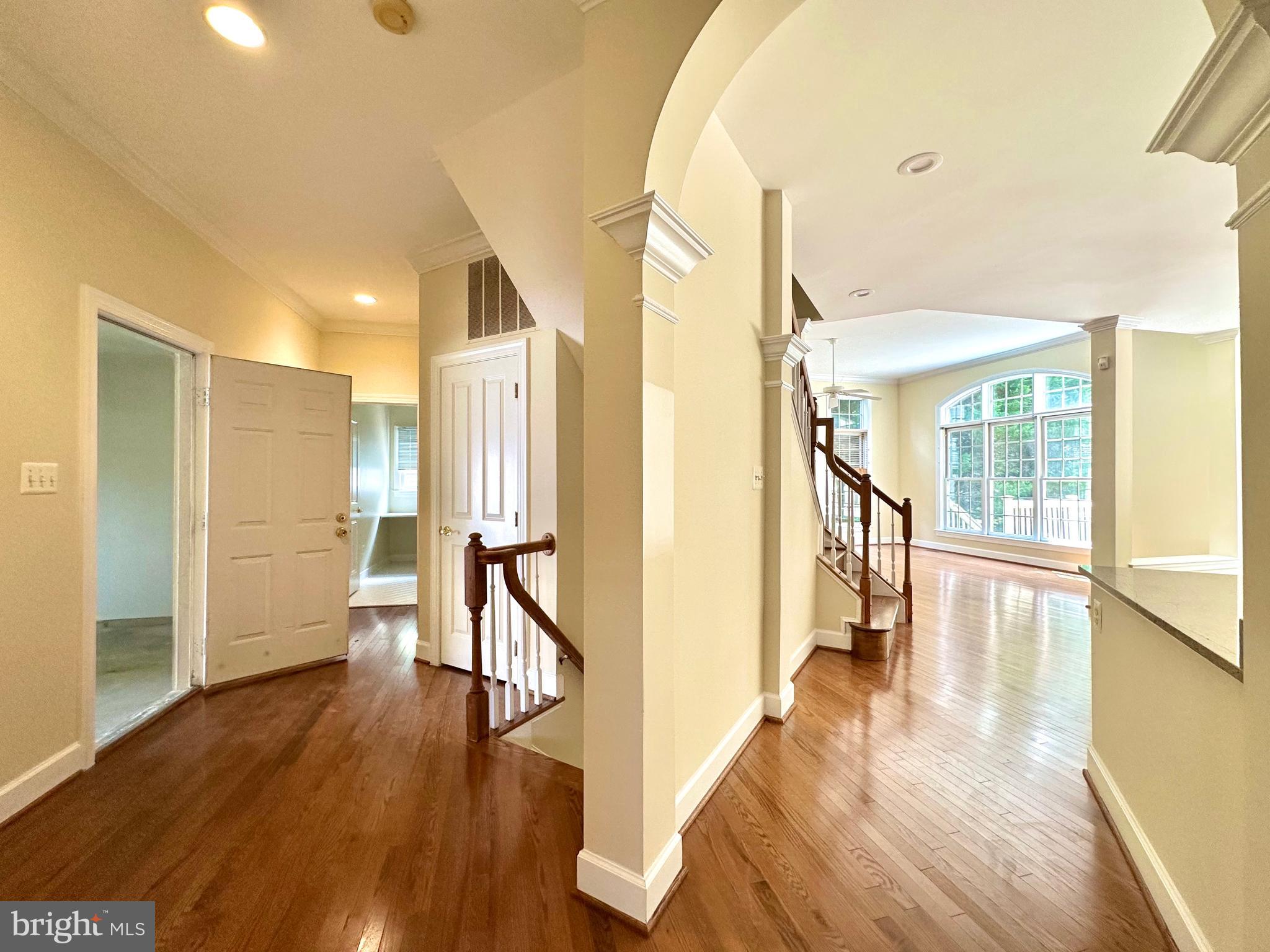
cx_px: 635
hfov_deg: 102.1
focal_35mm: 14
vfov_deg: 85.7
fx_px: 514
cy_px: 476
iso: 160
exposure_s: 1/120
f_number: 2.2
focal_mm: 2.22
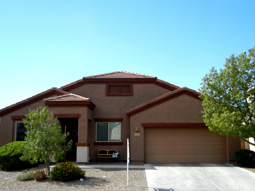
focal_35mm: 41
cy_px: 99
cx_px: 130
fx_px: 302
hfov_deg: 45.8
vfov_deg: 35.1
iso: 160
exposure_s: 1/264
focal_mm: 7.1
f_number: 7.4
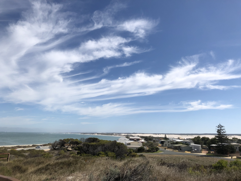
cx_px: 120
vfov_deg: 49.7
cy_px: 90
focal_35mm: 28
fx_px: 195
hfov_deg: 63.4
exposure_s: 1/4808
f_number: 1.8
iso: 25
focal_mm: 4
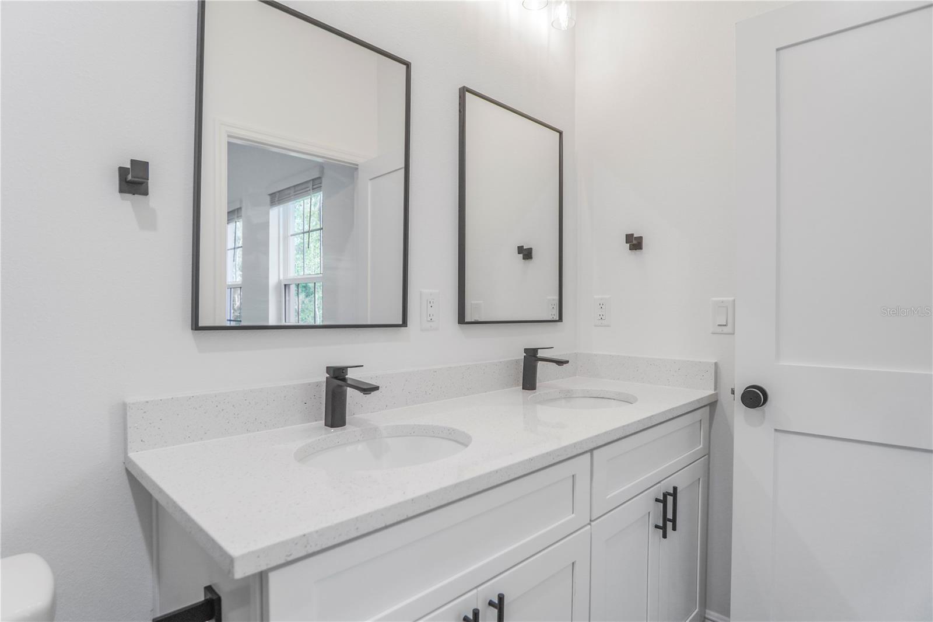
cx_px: 466
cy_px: 311
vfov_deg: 67.4
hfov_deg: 90.0
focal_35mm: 18
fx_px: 466
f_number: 2.5
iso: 100
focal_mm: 12
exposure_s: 1/50
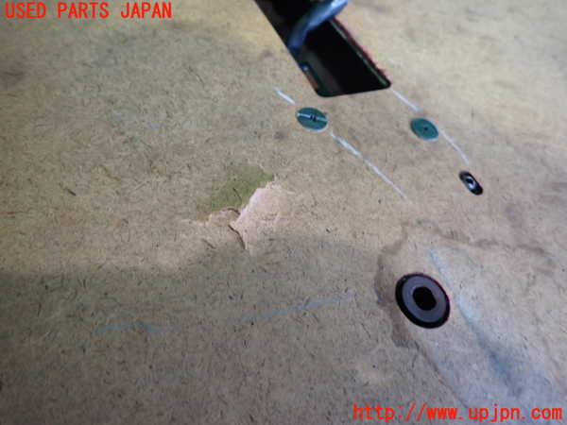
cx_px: 284
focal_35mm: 25
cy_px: 212
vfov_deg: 54.9
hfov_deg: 69.4
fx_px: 409
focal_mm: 4.5
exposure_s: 1/30
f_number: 2
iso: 400
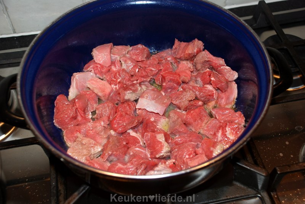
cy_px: 102
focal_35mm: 46
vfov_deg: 29.0
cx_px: 152
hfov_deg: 42.3
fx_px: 395
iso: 200
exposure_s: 1/60
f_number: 4.2
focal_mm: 31
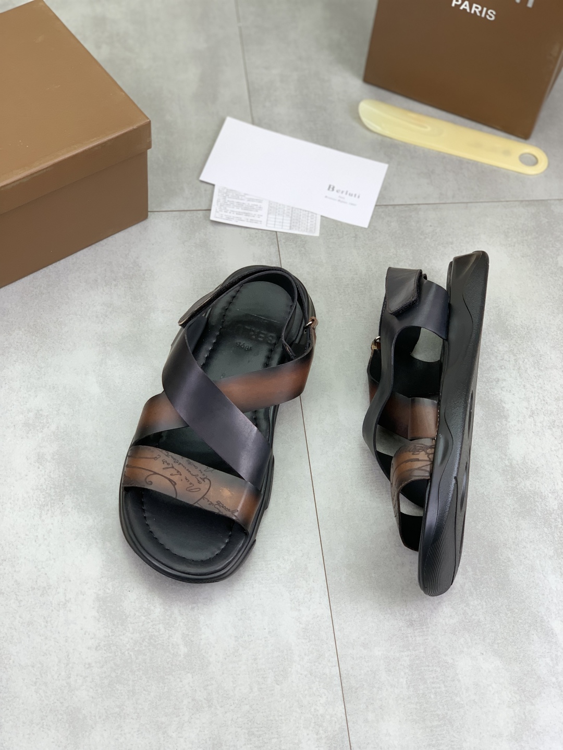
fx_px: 1128
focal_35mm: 52
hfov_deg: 28.0
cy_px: 375
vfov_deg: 36.8
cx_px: 282
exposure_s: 1/100
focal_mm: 6
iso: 25
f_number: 2.4
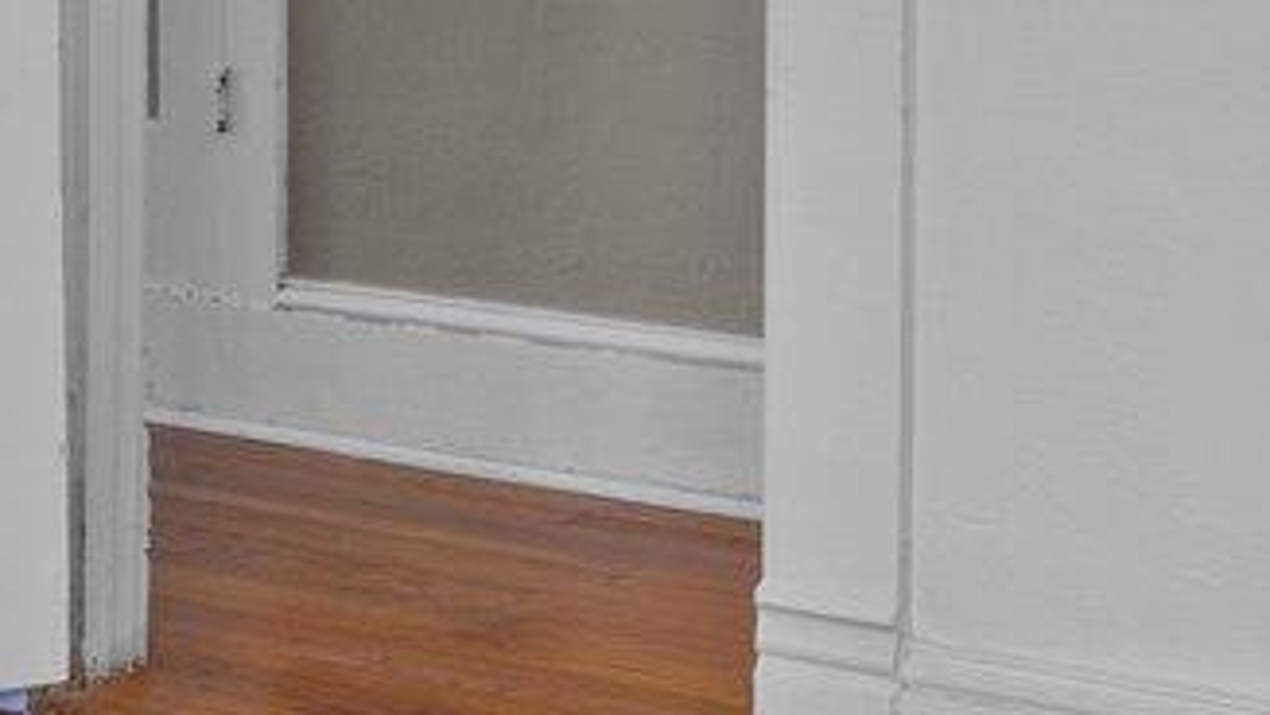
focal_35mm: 119
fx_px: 3996
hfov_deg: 17.9
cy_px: -301
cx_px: 206
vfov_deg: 10.0
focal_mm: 18.1
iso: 400
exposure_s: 1/2.5
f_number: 9
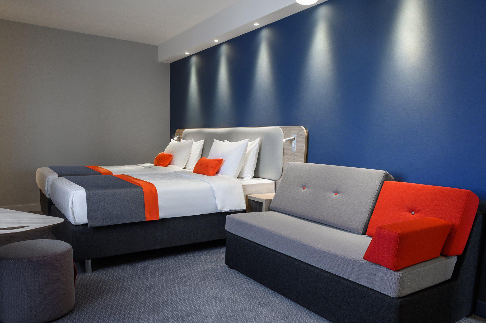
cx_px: 243
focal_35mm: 24
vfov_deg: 53.1
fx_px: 324
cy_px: 162
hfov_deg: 73.8
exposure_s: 1/4
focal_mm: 24
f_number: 8
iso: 100
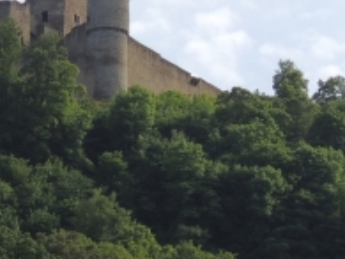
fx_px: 3267
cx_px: 9
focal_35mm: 328
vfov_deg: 4.5
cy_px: 89
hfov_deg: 6.0
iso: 100
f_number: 4.1
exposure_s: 1/500
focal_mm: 17.8
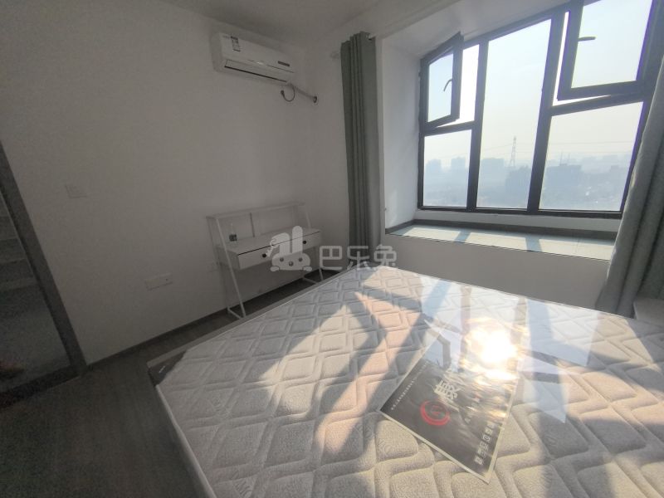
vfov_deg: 89.9
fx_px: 249
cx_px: 332
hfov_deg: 106.2
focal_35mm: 13
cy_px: 249
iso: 50
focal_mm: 1.95
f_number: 2.2
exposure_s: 1/1319
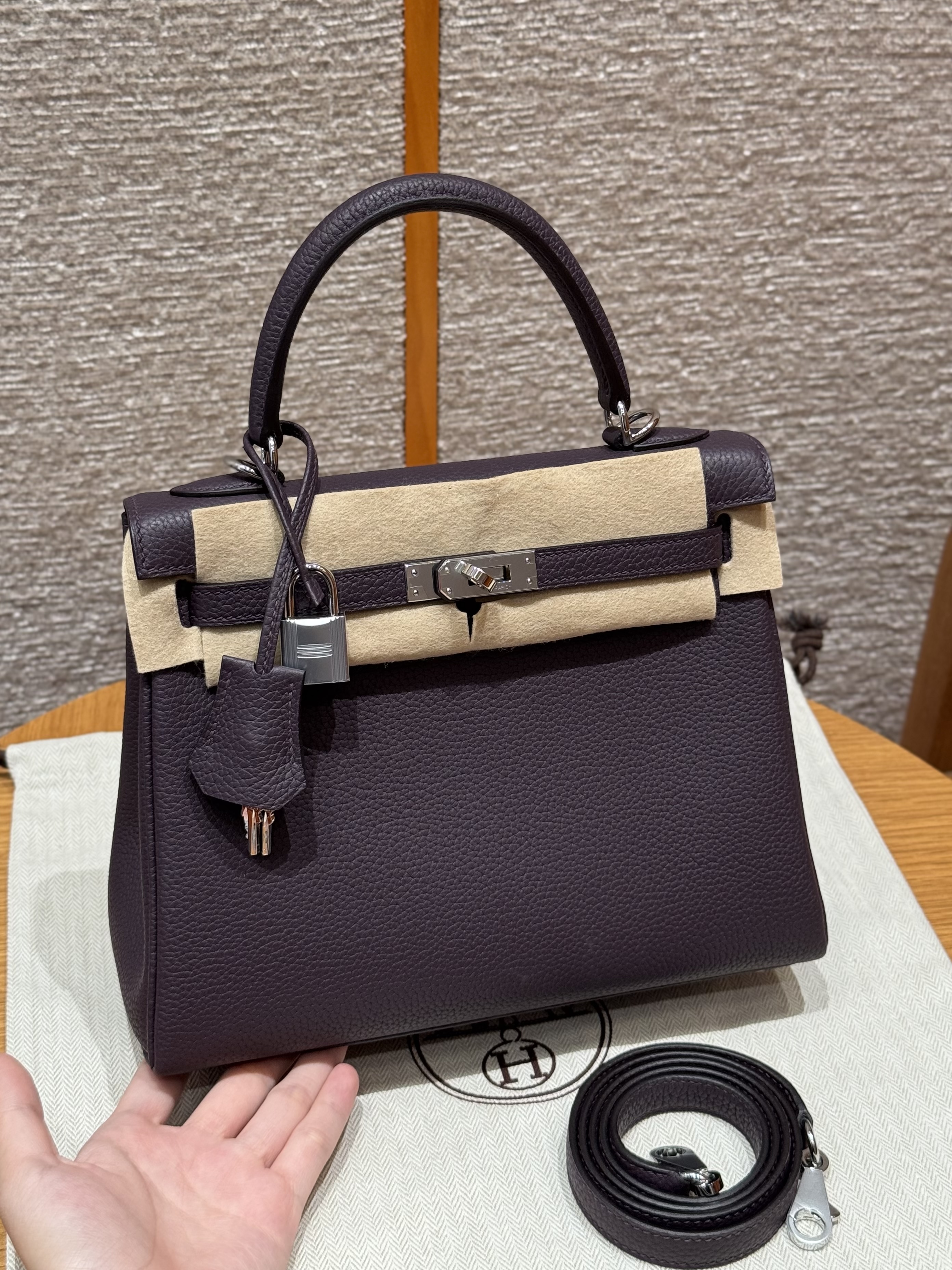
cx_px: 476
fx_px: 1760
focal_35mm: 48
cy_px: 635
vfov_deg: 39.7
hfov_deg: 30.3
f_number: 1.78
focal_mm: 6.76
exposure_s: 1/72
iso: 100
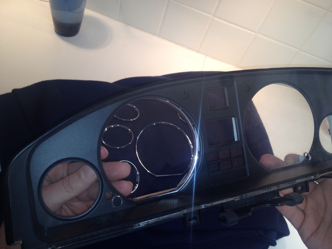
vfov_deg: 40.7
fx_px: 336
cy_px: 124
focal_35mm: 35
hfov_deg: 52.6
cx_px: 166
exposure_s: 1/32
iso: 50
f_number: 2.4
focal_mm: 4.28
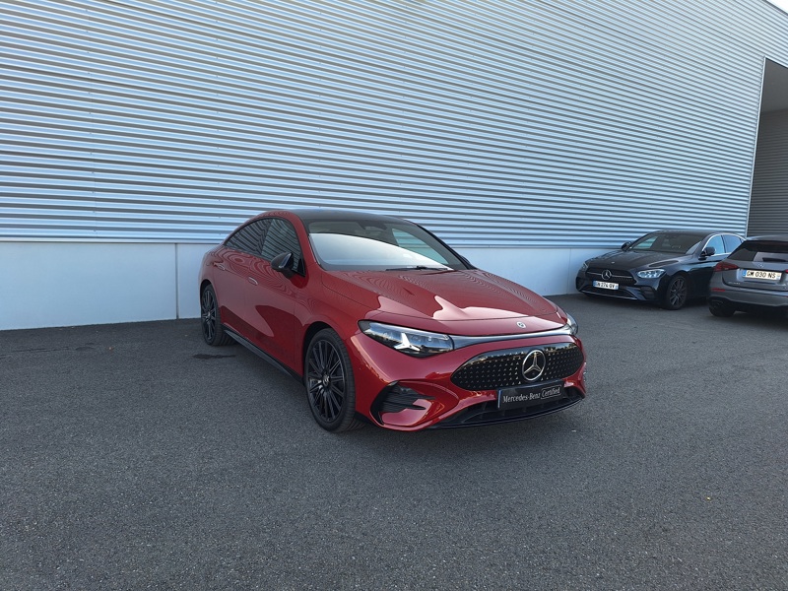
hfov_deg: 73.9
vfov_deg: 58.9
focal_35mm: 23
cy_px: 296
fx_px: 524
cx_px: 394
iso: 40
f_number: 1.8
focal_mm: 5.54
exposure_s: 1/247
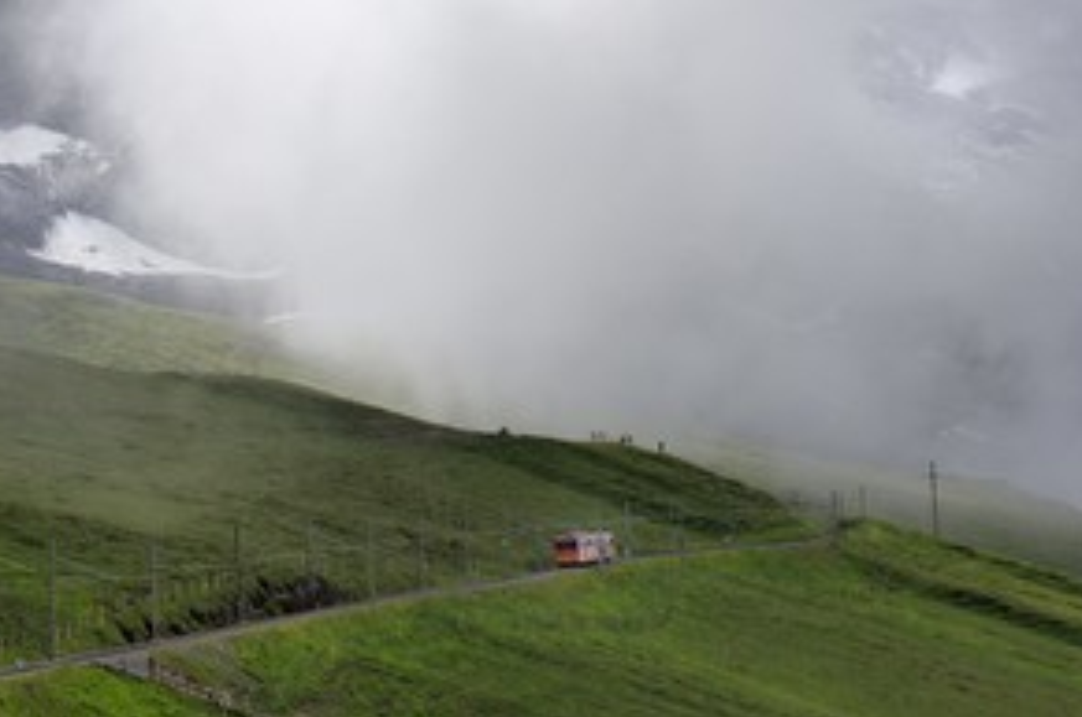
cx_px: 333
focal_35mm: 152
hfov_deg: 13.5
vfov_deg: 9.0
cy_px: 208
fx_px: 4561
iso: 100
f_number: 13
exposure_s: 1/160
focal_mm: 70
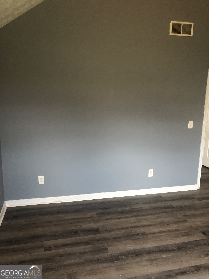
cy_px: 140
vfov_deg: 63.4
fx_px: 225
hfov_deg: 49.7
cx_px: 104
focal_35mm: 28
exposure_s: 1/15
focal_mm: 4
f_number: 1.8
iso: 80
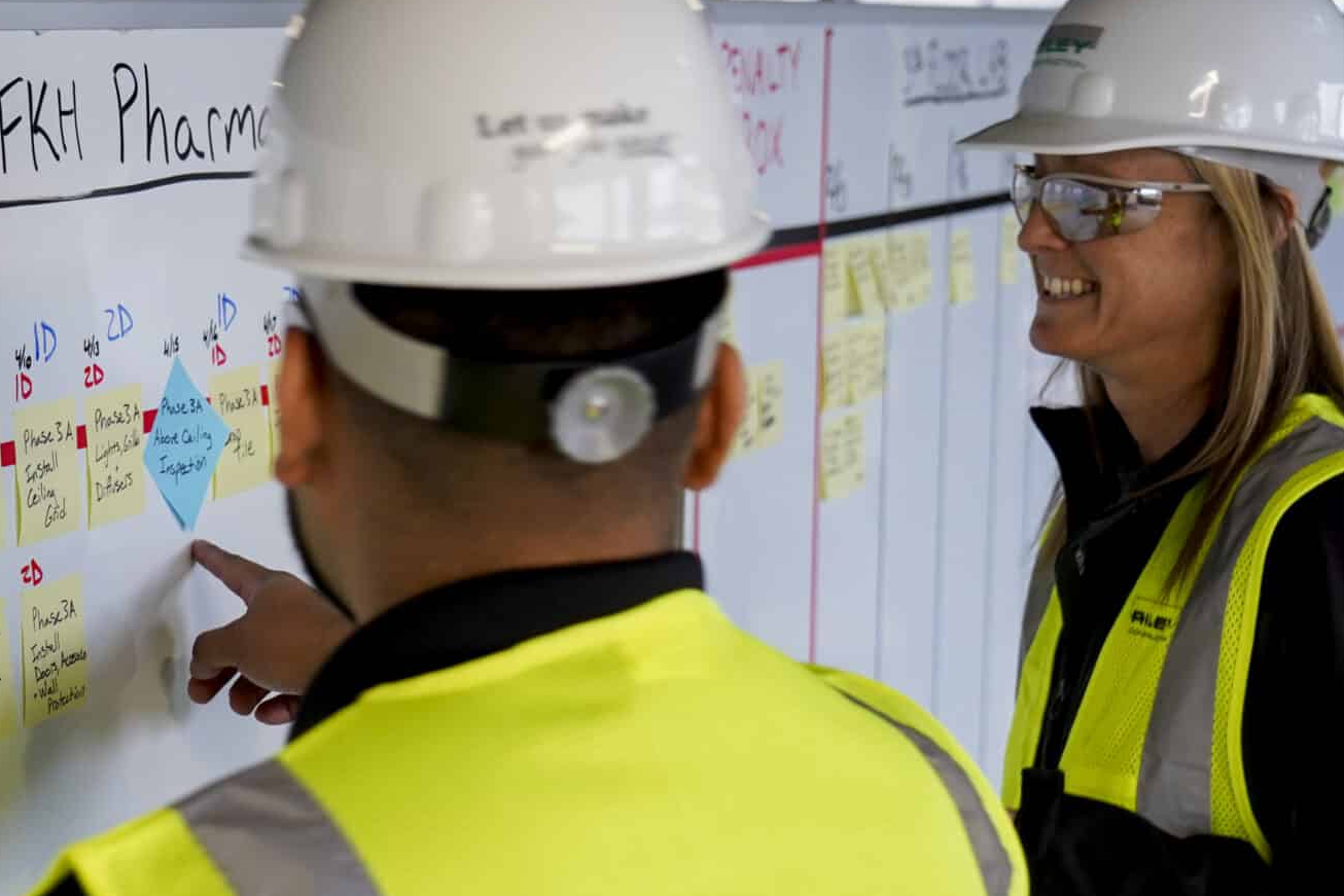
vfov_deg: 13.9
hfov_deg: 20.7
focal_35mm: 98
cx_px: 421
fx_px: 3659
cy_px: 652
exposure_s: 1/40
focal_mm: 50
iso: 800
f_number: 4
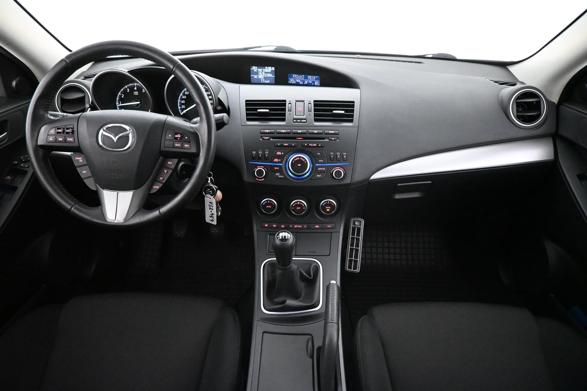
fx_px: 391
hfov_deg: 73.7
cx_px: 294
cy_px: 196
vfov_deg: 53.1
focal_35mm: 24
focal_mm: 16
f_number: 3.5
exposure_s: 1/60
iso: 9000
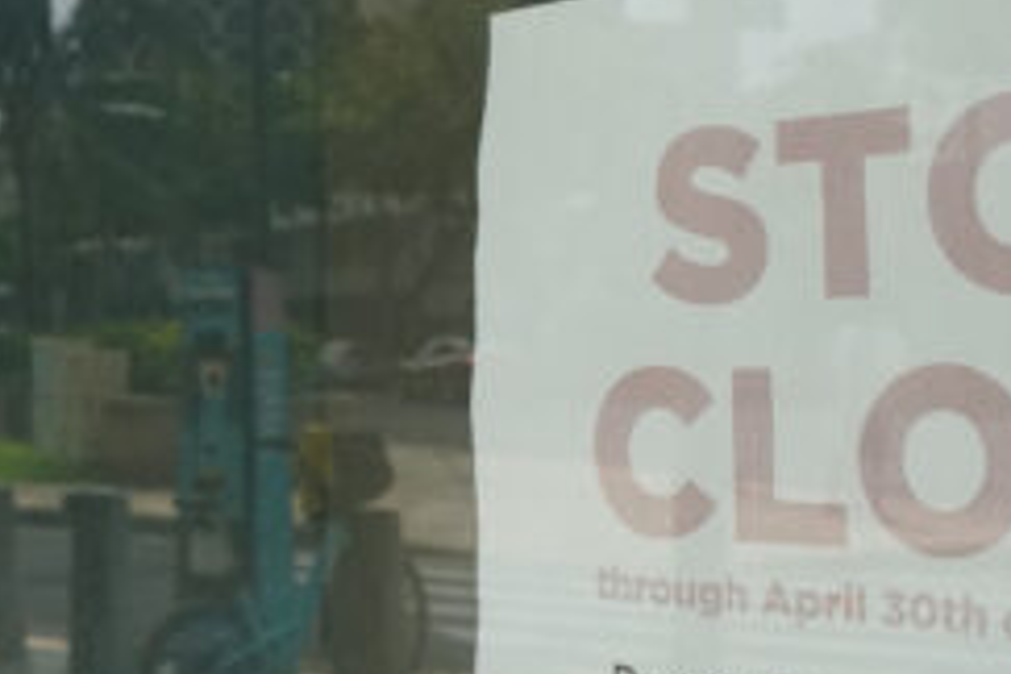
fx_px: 2218
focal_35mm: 79
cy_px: 466
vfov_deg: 17.2
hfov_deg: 25.5
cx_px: 333
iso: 2000
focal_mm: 20
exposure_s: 1/1600
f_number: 9
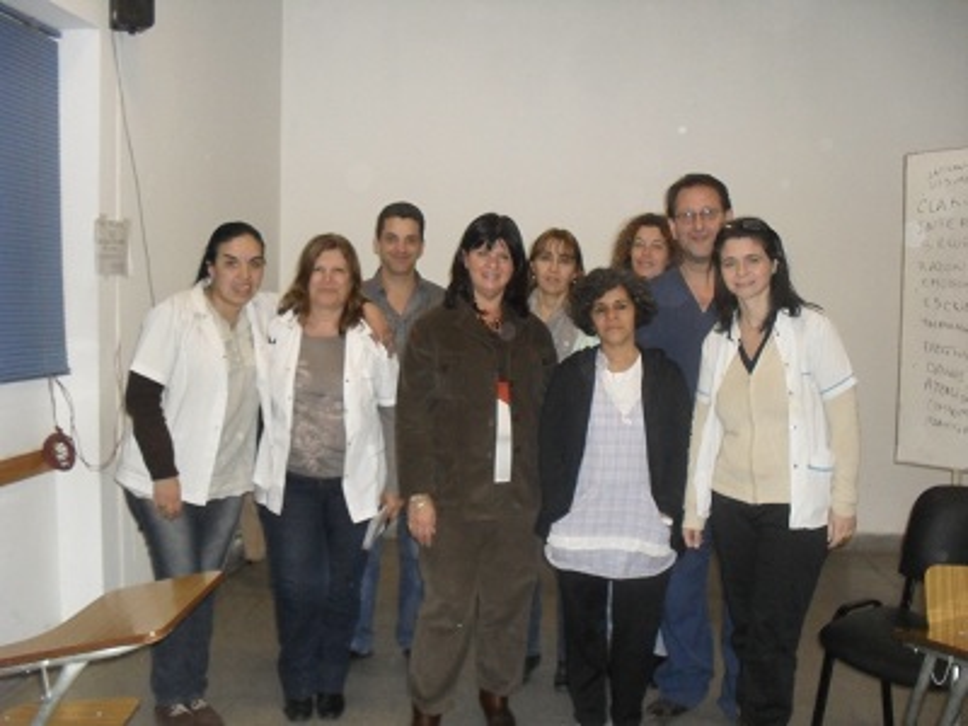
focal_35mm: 35
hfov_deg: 52.6
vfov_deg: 40.7
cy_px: 363
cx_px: 484
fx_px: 979
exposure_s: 1/45
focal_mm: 6.3
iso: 320
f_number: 3.2
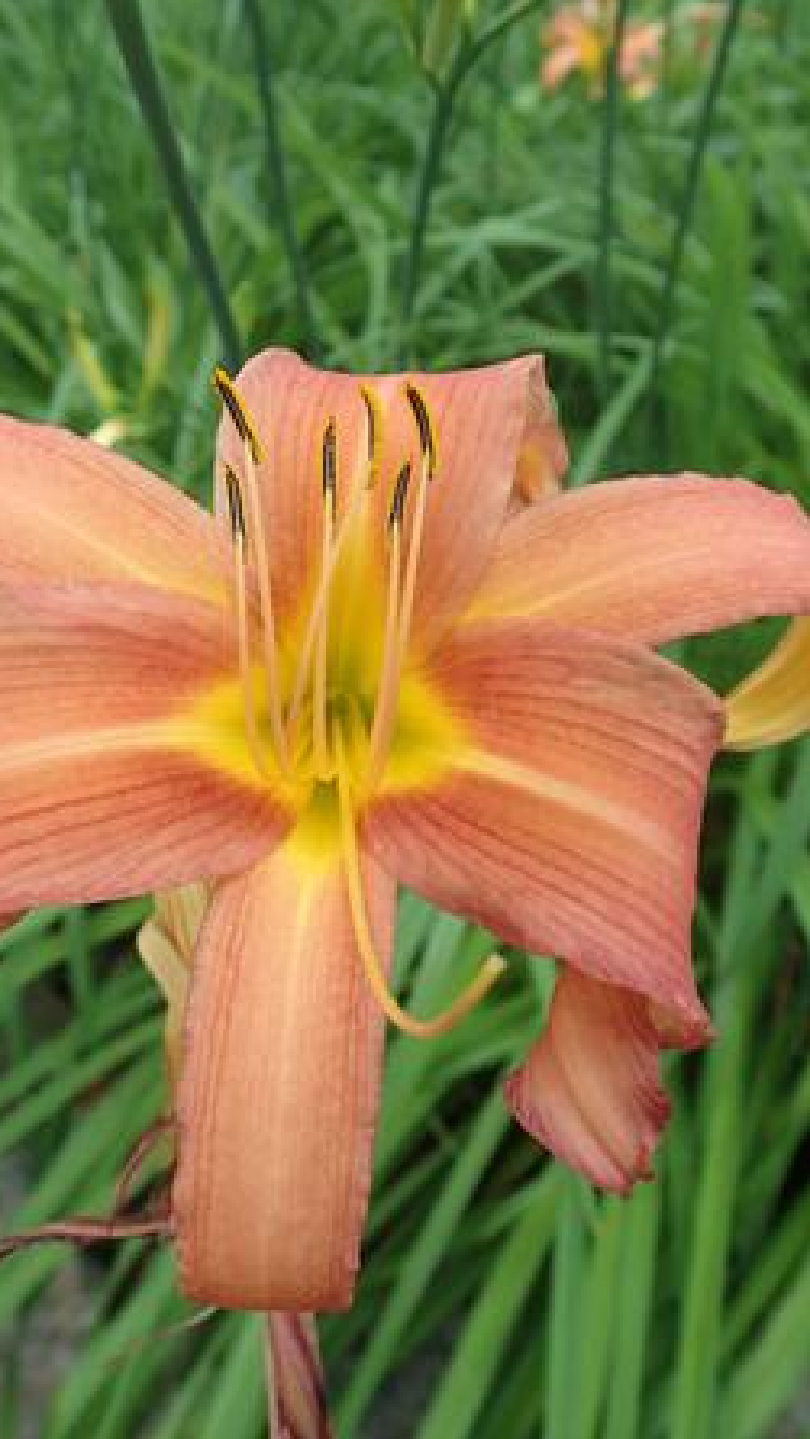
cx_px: 274
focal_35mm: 33
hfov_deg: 35.3
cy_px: 723
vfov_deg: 59.5
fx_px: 1260
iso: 100
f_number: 3.2
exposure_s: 1/160
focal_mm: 5.5
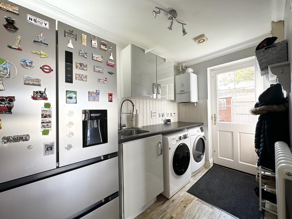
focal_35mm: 14
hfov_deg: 102.1
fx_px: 118
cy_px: 110
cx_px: 146
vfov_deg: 85.7
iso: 64
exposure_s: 1/99
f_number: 2.2
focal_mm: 2.22
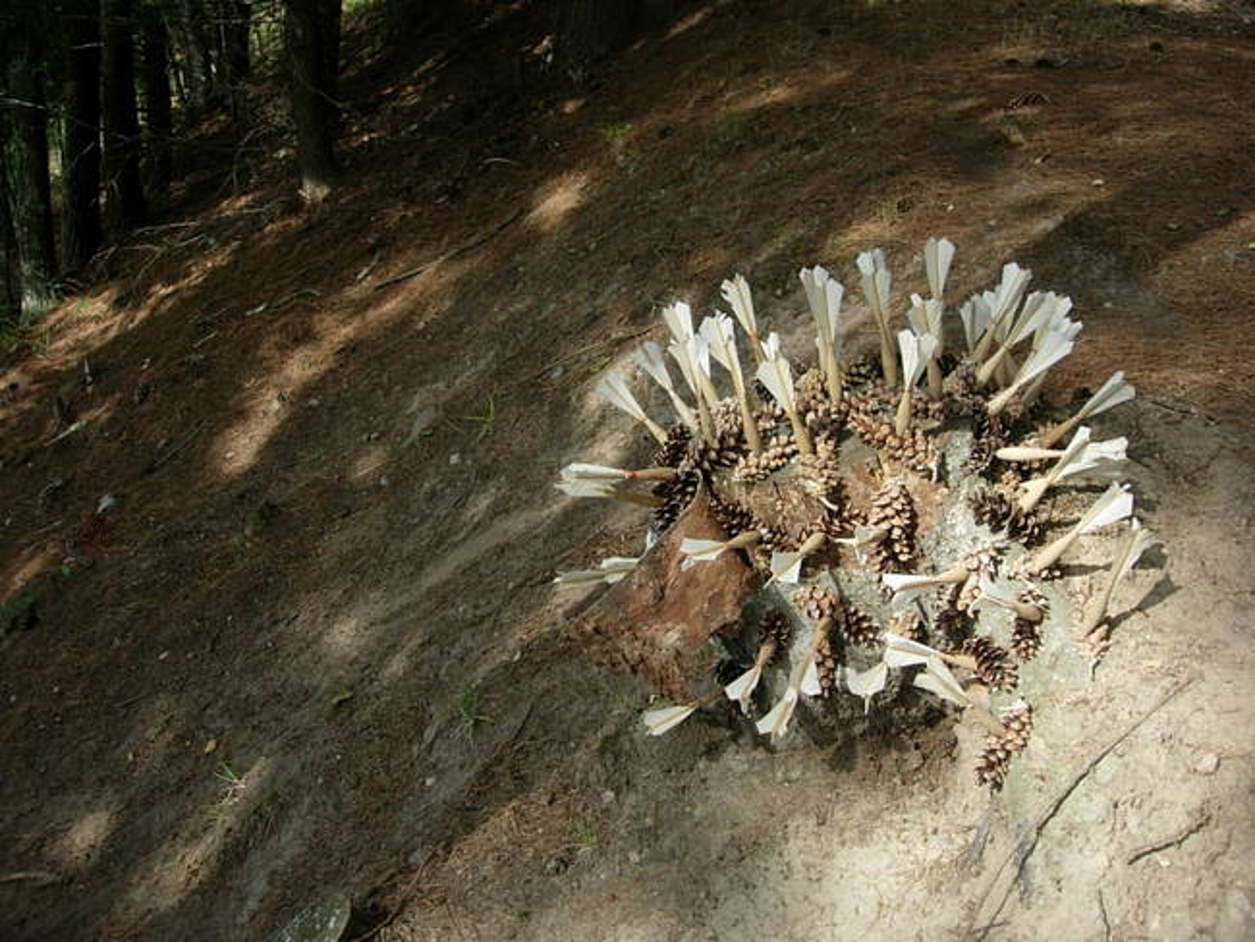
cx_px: 628
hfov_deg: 49.0
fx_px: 1378
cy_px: 471
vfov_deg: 37.7
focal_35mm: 38
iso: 64
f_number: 2.8
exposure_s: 1/430
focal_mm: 7.8
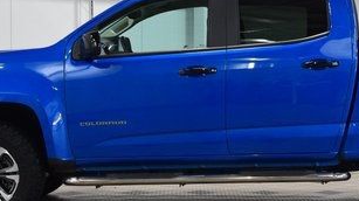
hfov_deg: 20.3
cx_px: 235
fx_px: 999
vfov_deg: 11.5
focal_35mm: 105
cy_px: 98
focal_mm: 32
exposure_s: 1/60
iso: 1600
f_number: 7.1
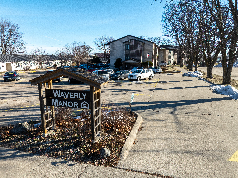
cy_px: 89
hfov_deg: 71.6
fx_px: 165
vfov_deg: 56.8
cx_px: 119
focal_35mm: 24
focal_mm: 12.29
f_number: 5.6
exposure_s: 1/400
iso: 100
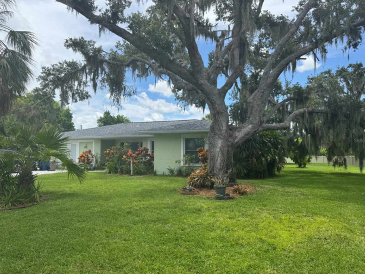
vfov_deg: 54.9
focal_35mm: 25
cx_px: 187
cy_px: 140
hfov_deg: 69.4
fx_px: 264
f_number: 1.78
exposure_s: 1/2415
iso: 80
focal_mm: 6.76
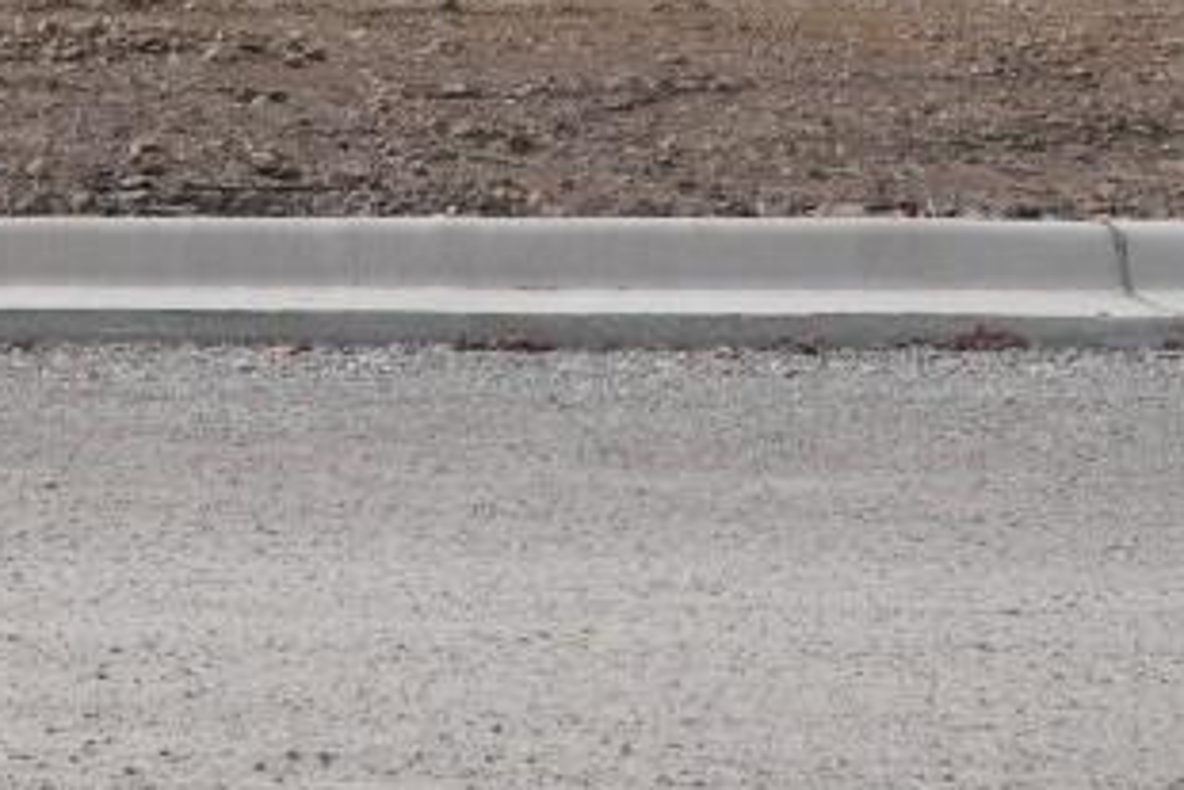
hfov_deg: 22.0
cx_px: 4
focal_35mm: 89
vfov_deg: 14.1
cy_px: -508
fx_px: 2928
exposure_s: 1/250
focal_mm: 24
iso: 640
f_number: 20
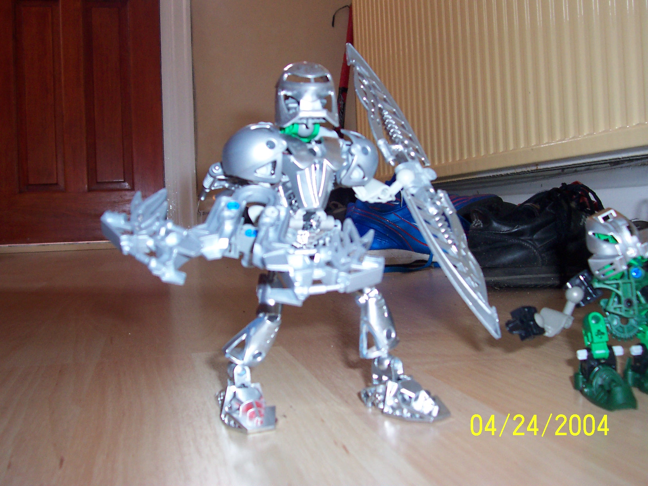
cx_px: 324
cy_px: 243
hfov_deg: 50.1
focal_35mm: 37
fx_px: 693
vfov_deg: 38.7
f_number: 2.8
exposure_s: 1/60
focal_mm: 5.6
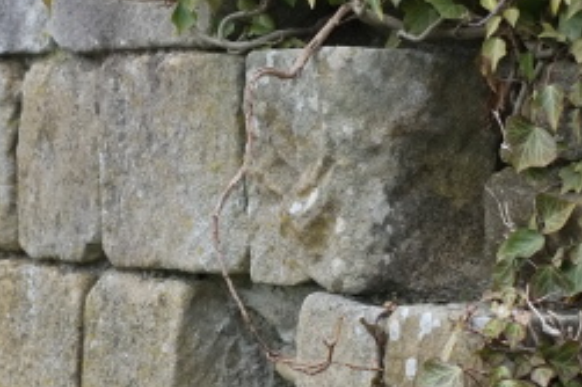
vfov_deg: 8.1
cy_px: 191
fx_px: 2730
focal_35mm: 169
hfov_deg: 12.1
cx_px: 118
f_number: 3.6
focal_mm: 35
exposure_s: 1/160
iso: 200
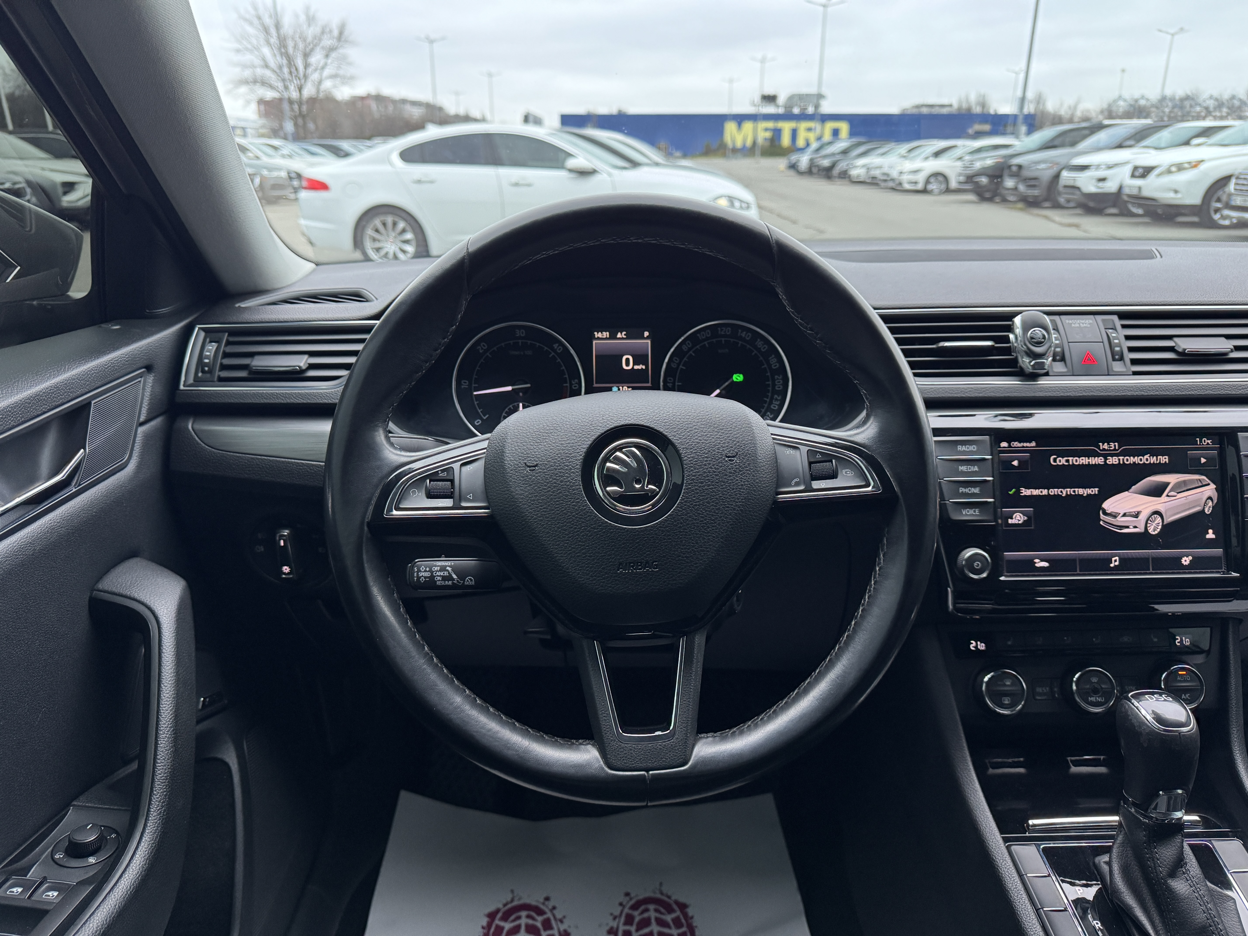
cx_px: 624
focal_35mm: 24
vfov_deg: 56.8
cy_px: 468
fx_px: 865
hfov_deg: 71.6
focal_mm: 6.76
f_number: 1.78
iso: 320
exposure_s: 1/49
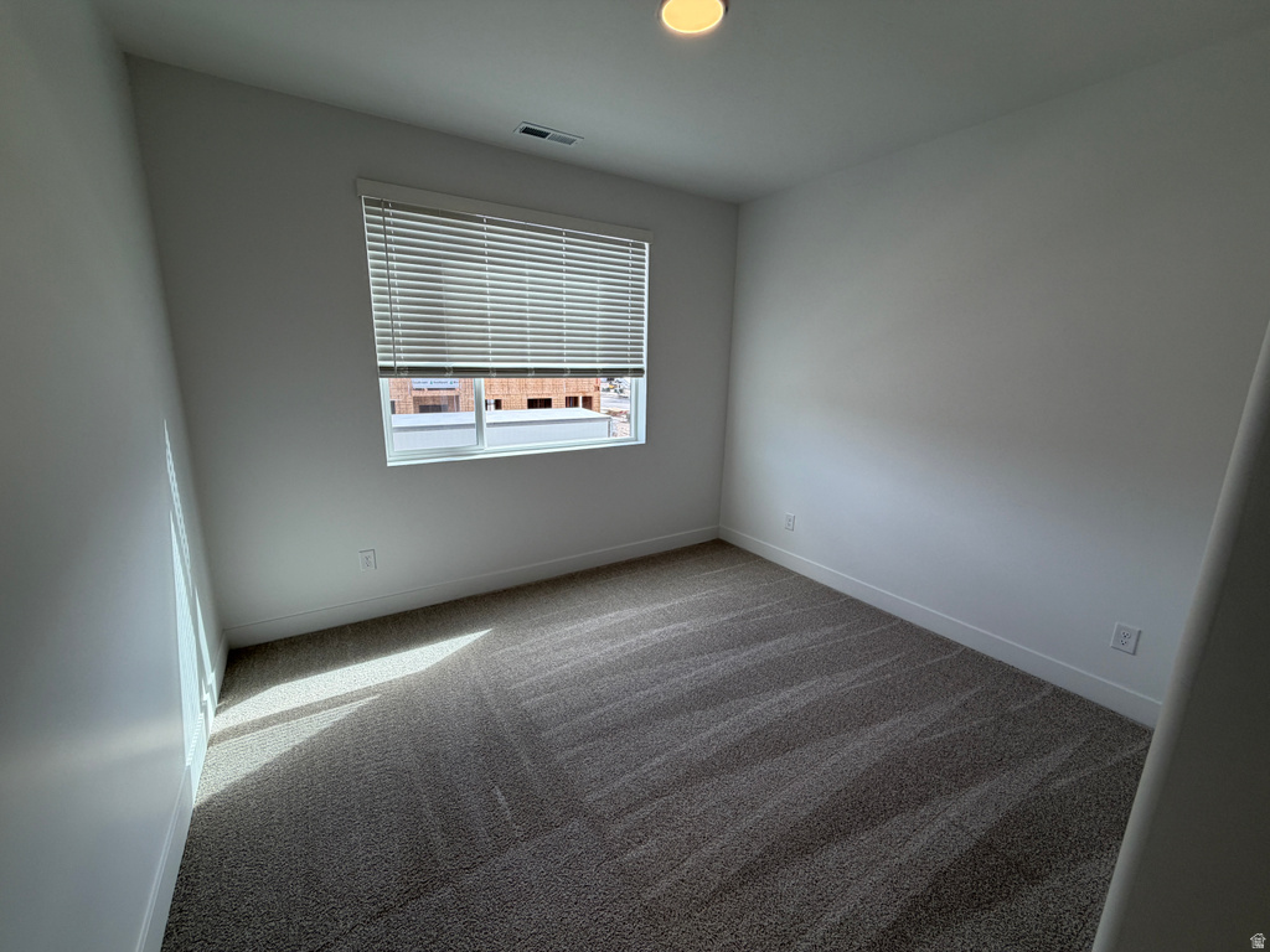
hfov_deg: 102.1
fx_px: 514
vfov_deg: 85.7
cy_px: 476
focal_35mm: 14
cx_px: 635
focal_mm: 2.22
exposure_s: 1/155
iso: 40
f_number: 2.2
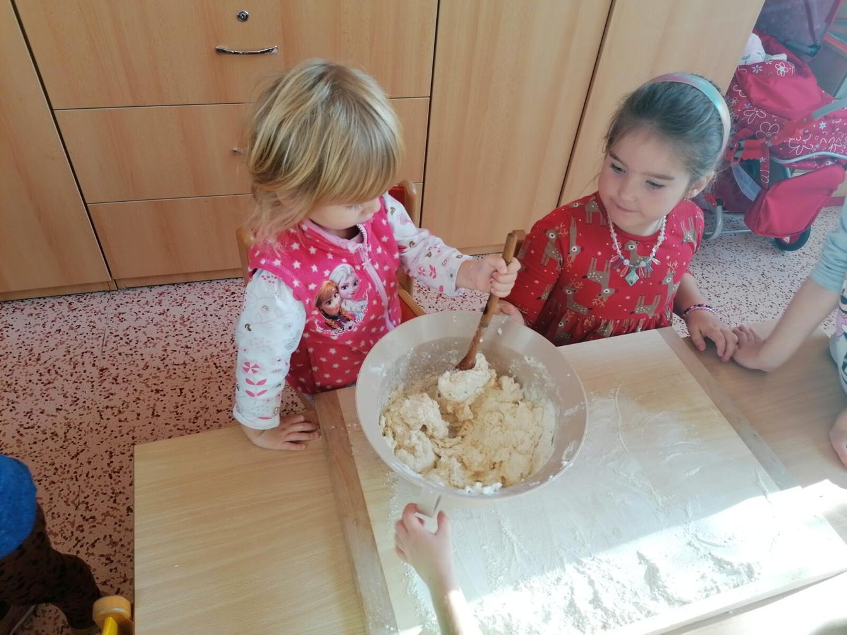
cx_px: 424
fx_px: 661
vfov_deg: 51.4
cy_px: 318
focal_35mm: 27
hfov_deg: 65.3
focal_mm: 4.75
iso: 64
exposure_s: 1/50
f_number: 1.8
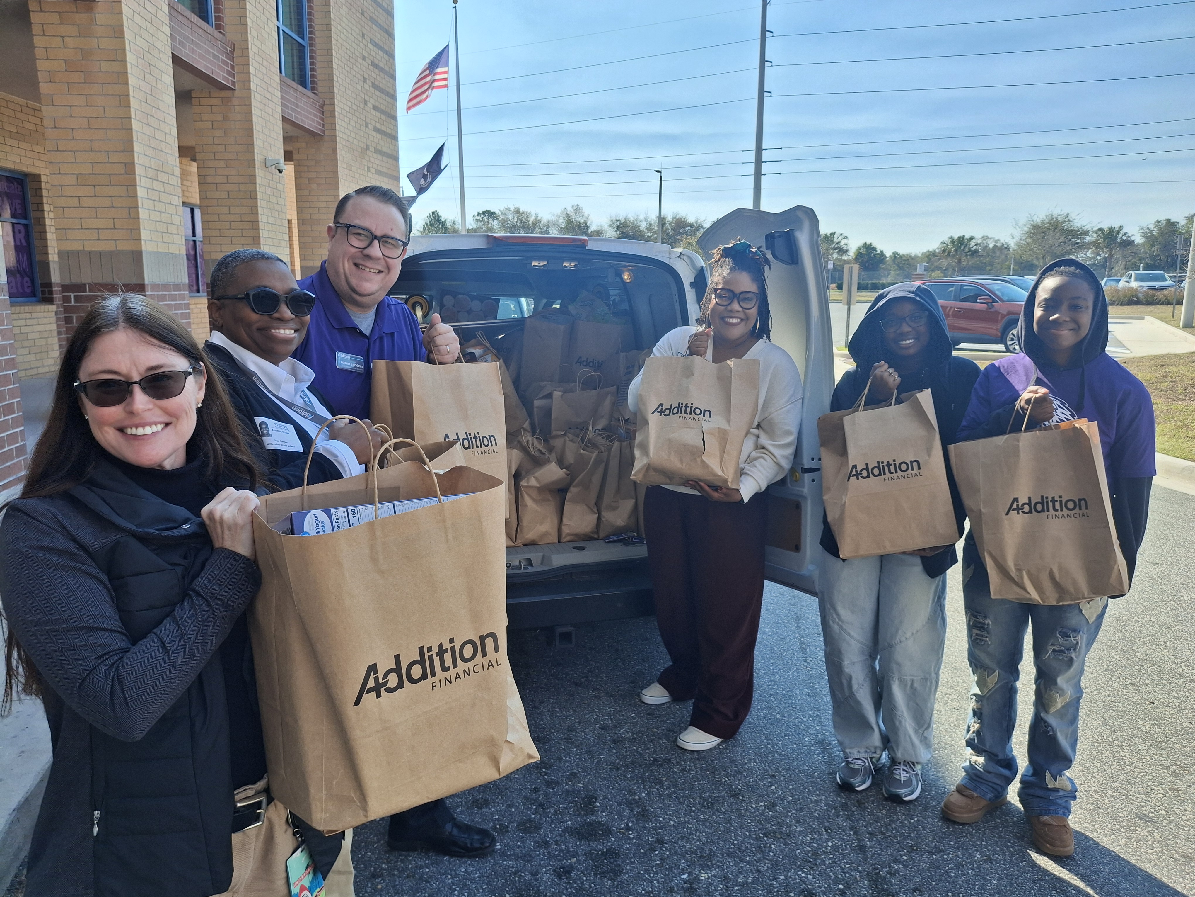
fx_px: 863
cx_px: 598
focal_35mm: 25
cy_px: 448
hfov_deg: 69.4
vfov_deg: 54.9
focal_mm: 4.69
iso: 32
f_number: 1.8
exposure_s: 1/722
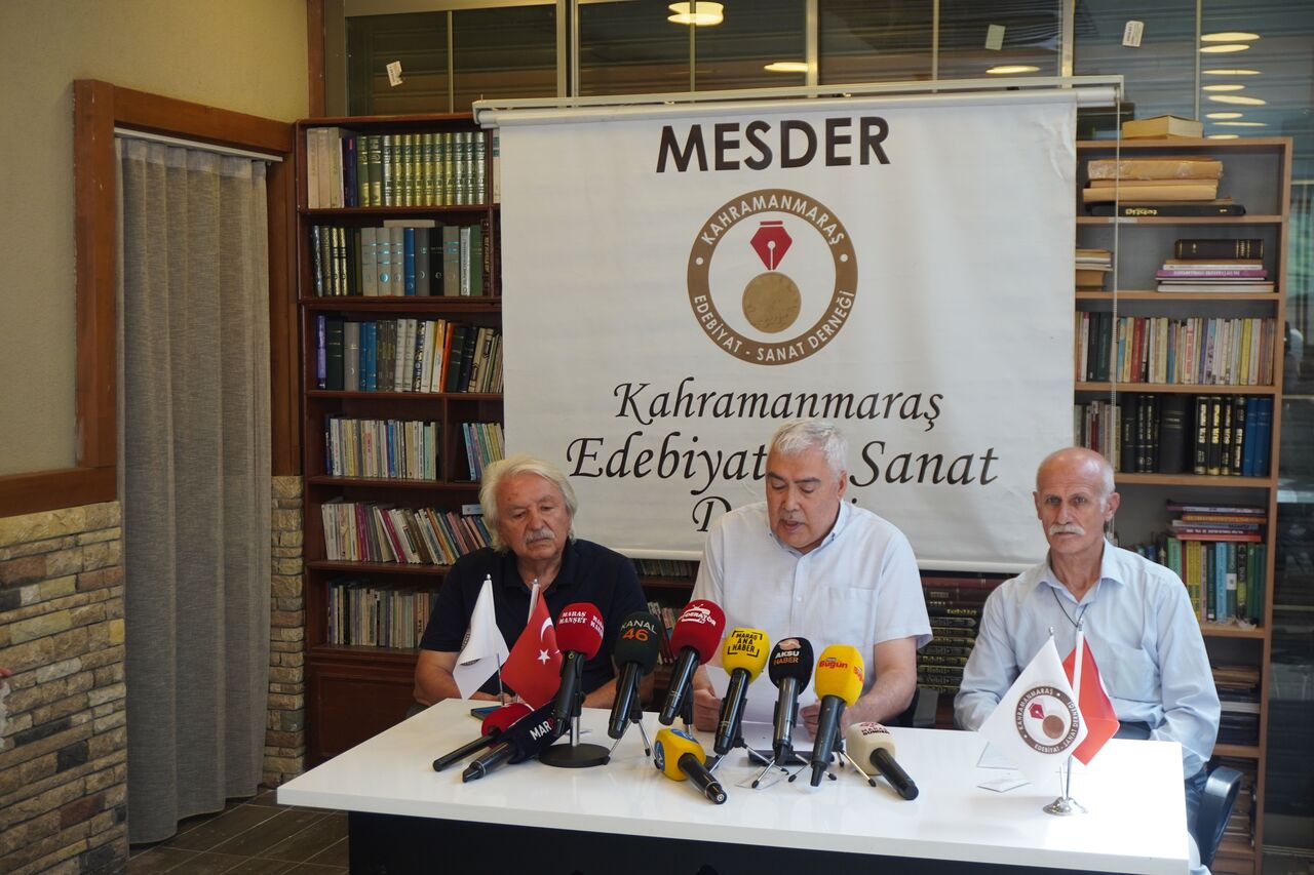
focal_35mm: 45
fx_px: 1642
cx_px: 657
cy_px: 438
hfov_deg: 43.6
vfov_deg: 29.9
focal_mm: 30
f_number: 5
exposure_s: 1/50
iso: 250
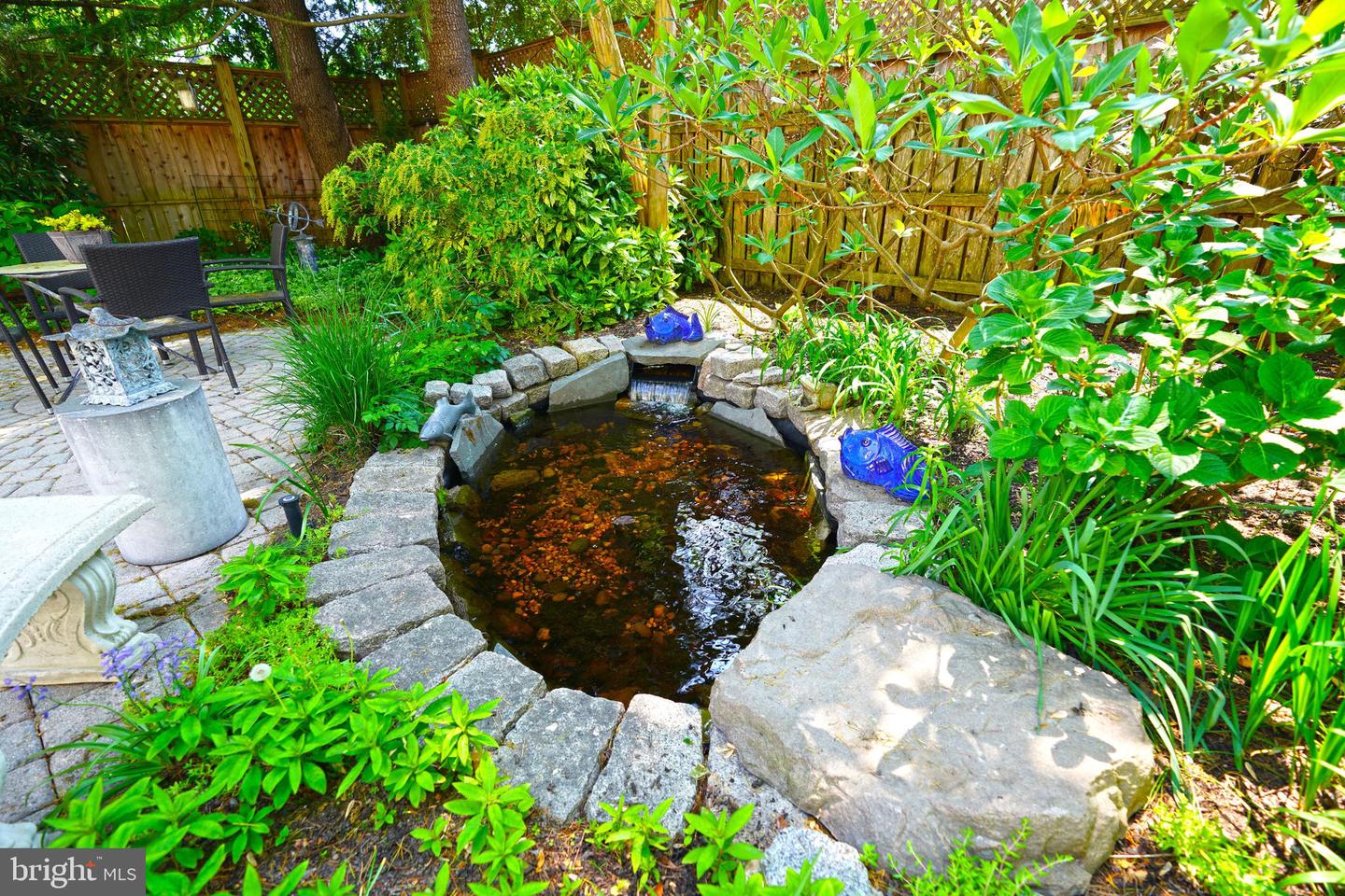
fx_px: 598
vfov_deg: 73.7
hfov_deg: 96.7
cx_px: 672
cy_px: 448
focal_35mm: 16
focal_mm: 16
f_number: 4
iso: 100
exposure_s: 1/60
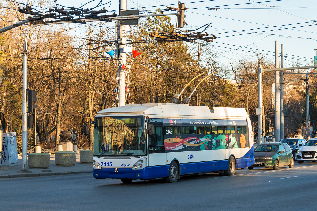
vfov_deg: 17.5
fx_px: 687
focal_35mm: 78
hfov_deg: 26.0
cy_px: 106
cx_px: 158
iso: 140
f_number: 5
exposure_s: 1/200
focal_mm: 52
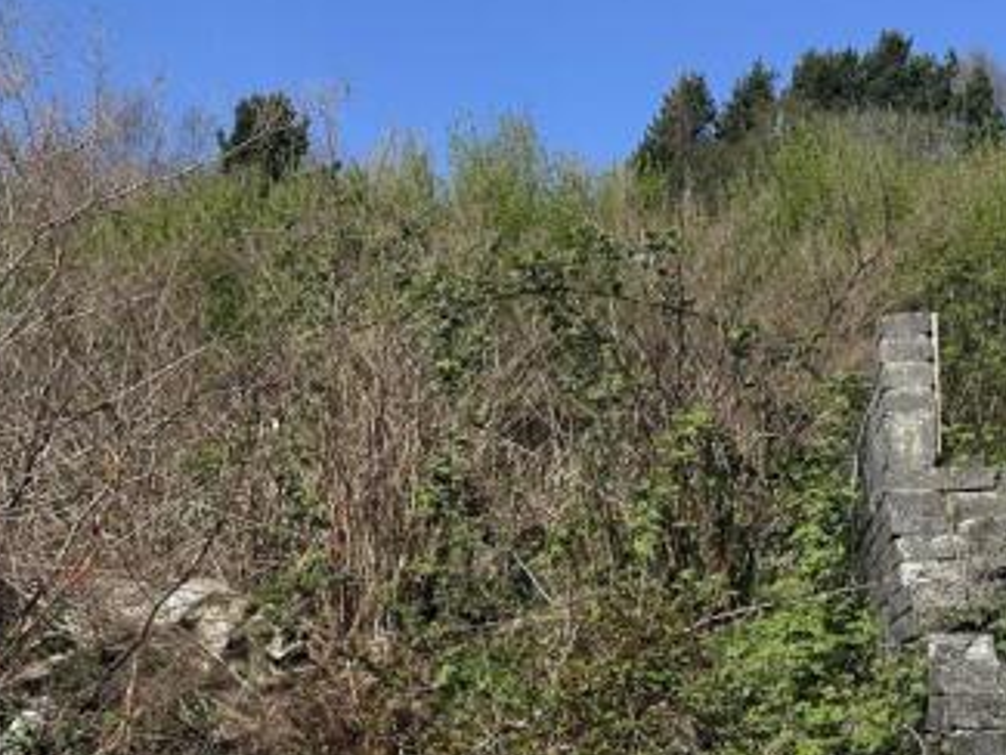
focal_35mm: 43
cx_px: 460
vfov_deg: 32.7
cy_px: 605
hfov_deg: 43.8
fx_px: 1250
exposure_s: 1/3861
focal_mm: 6.86
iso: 80
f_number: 1.78
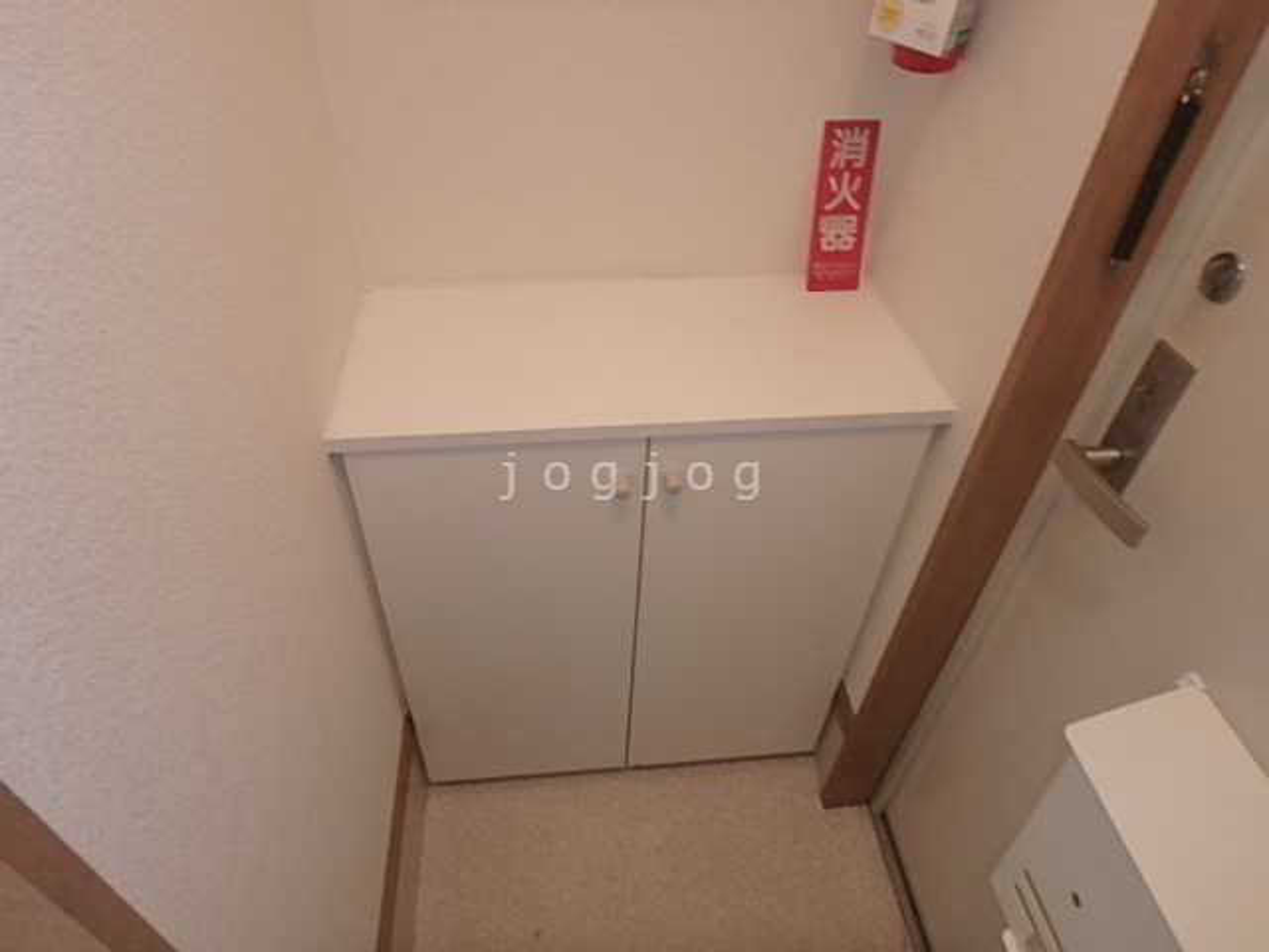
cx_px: 634
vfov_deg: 63.4
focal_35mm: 21
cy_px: 476
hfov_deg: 79.0
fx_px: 770
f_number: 3.5
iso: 320
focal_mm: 3.7
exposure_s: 1/30
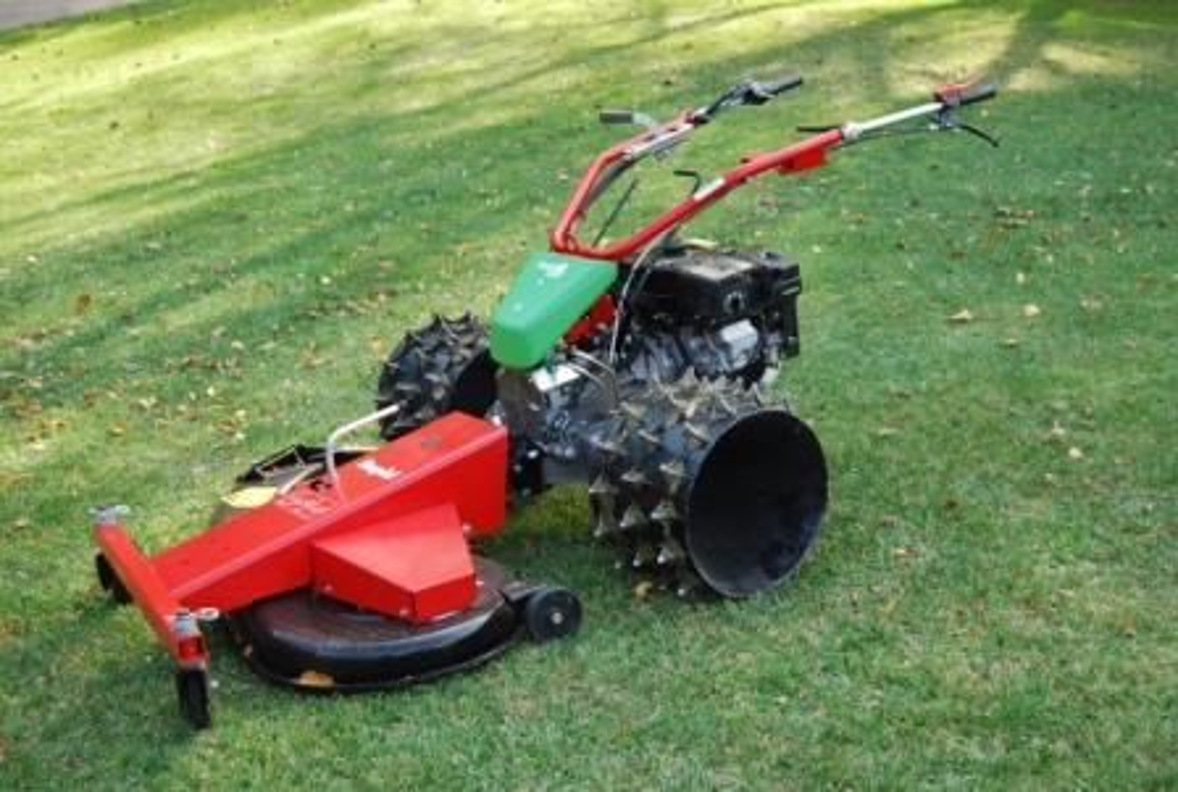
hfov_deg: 41.0
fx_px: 1574
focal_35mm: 48
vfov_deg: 28.2
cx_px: 589
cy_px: 396
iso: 200
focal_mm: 32
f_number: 4.5
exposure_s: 1/80
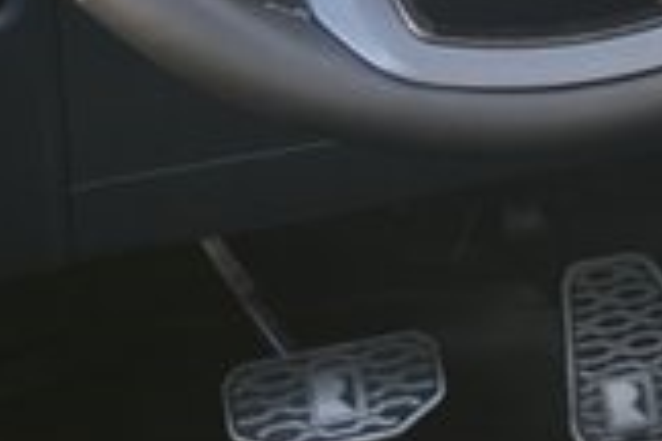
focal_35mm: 134
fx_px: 2464
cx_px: 874
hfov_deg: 14.6
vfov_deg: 9.7
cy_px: -337
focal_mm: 34
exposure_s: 1/60
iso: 200
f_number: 4
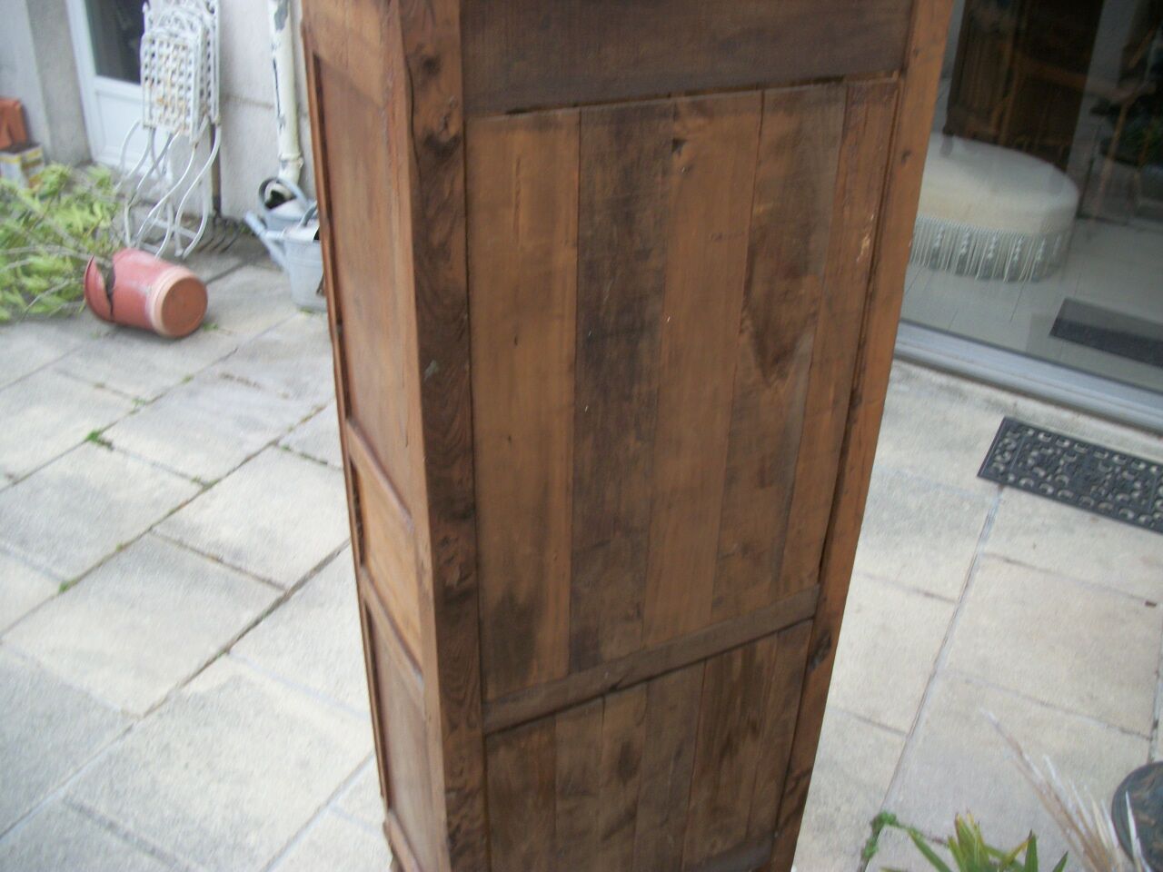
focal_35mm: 32
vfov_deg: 44.2
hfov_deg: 56.8
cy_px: 436
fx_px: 1075
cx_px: 582
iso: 80
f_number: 2.9
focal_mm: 5.7
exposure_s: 1/100
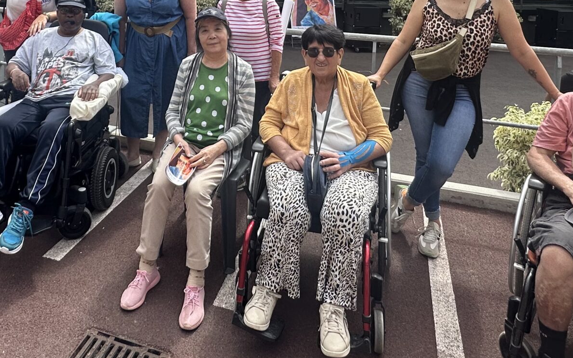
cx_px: 216
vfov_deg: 35.3
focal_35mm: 32
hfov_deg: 58.9
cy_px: -9
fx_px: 500
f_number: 2.2
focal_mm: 2.22
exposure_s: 1/636
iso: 40
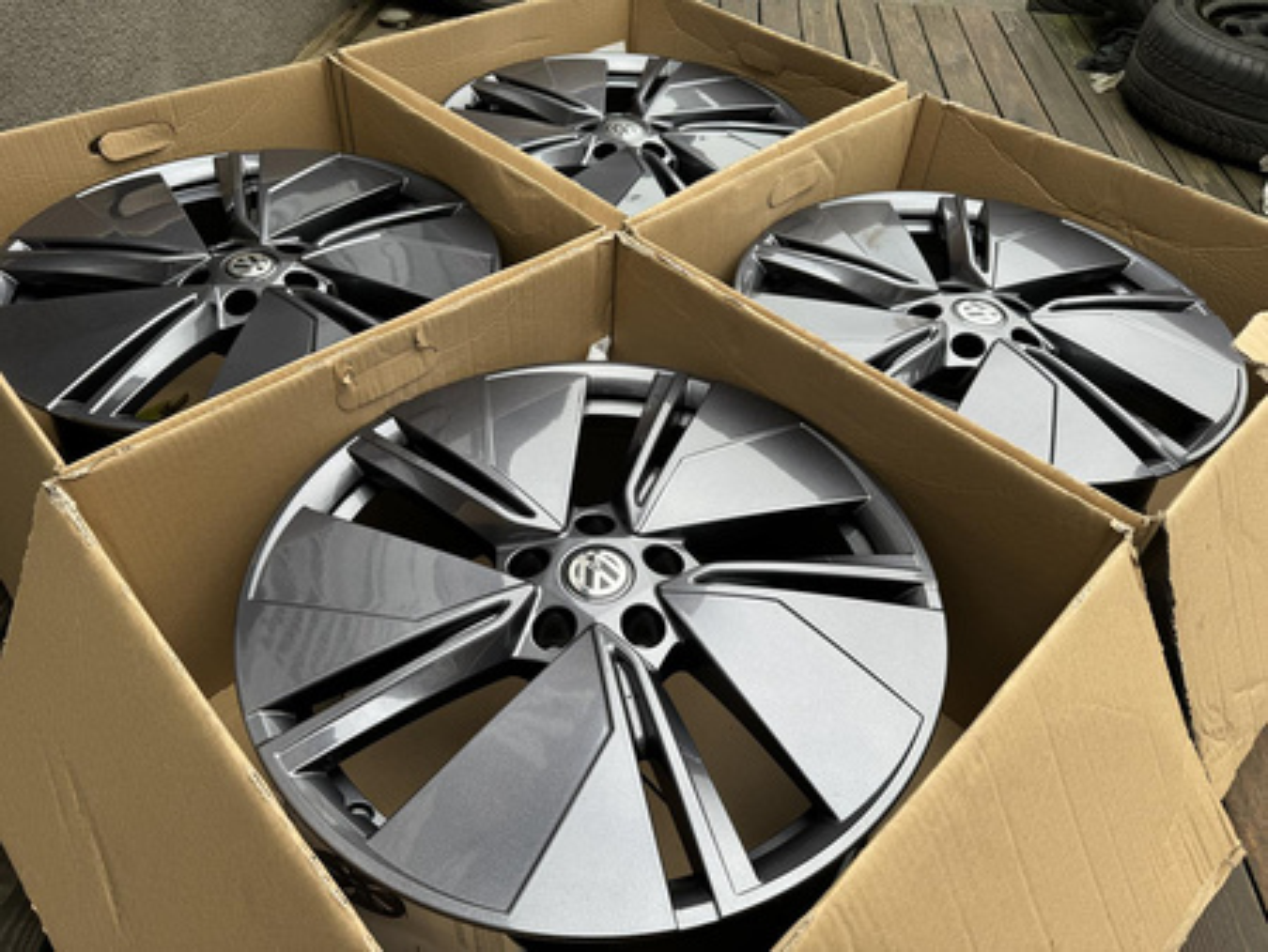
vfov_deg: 56.9
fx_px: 880
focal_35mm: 24
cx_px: 634
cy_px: 476
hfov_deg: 71.6
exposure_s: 1/467
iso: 80
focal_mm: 6.86
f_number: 1.78
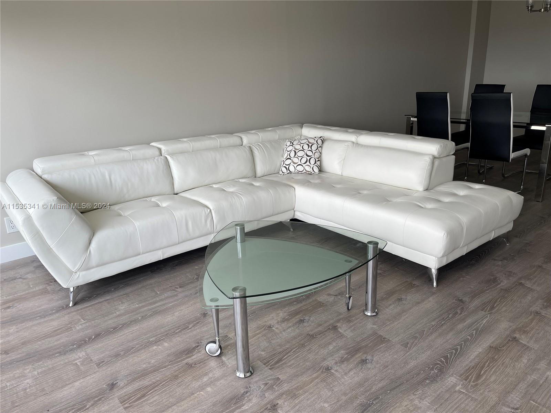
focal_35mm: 25
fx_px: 398
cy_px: 206
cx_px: 276
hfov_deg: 69.4
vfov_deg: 54.9
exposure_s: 1/261
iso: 32
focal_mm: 5.1
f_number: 1.6
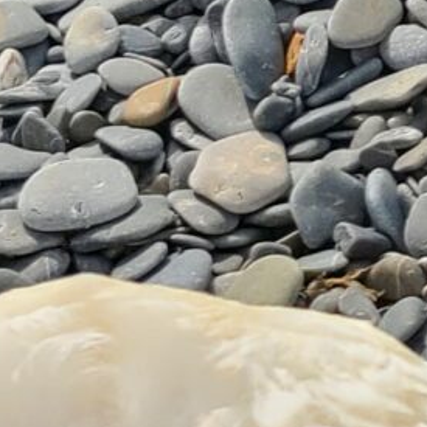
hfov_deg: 7.8
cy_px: -1177
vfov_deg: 6.7
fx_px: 2987
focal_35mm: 214
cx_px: 831
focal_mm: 5.4
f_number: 1.8
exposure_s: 1/2671
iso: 40
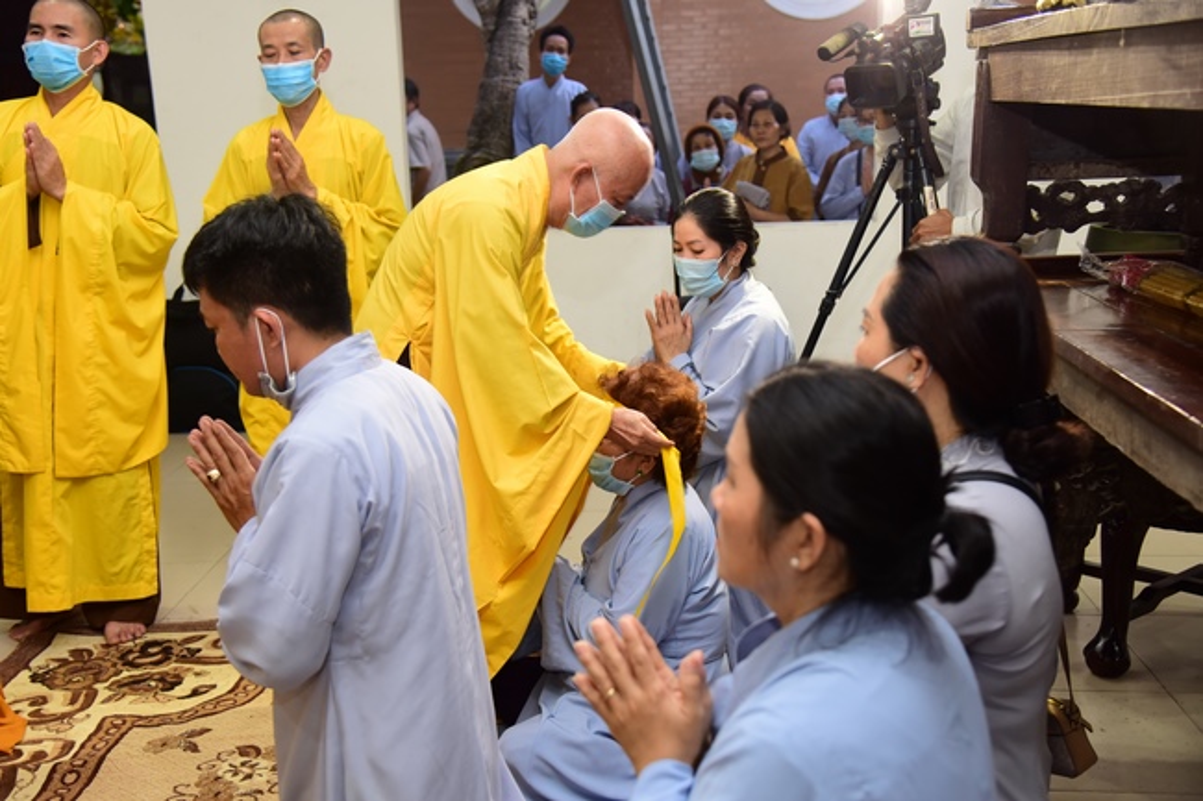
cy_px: 400
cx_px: 602
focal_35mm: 46
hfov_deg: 42.8
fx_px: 1537
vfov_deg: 29.2
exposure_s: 1/60
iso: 1000
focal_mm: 46
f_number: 4.5
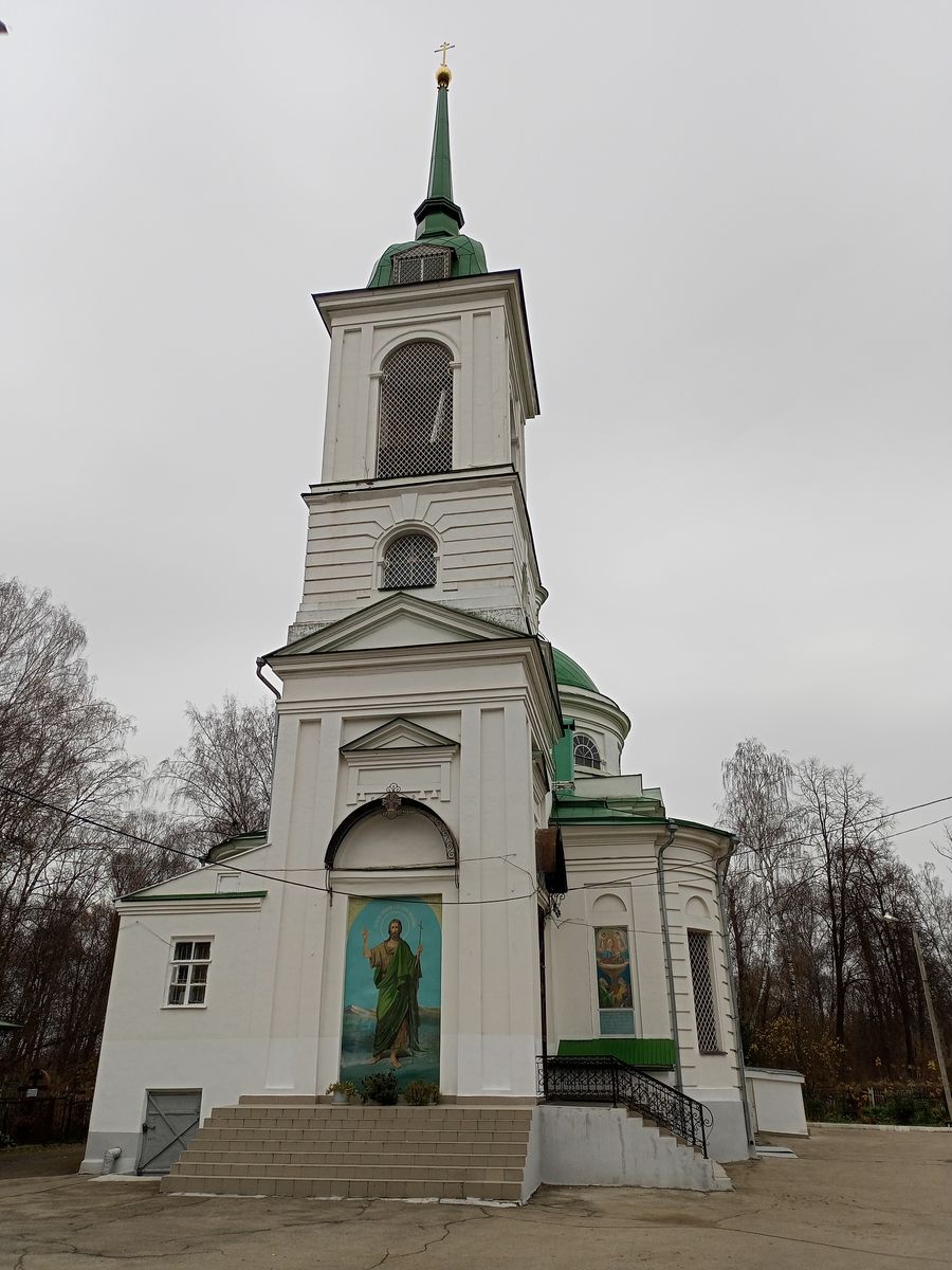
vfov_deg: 63.4
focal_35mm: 28
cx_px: 476
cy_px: 635
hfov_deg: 49.7
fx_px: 1027
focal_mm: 4.69
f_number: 1.8
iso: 116
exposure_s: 1/452
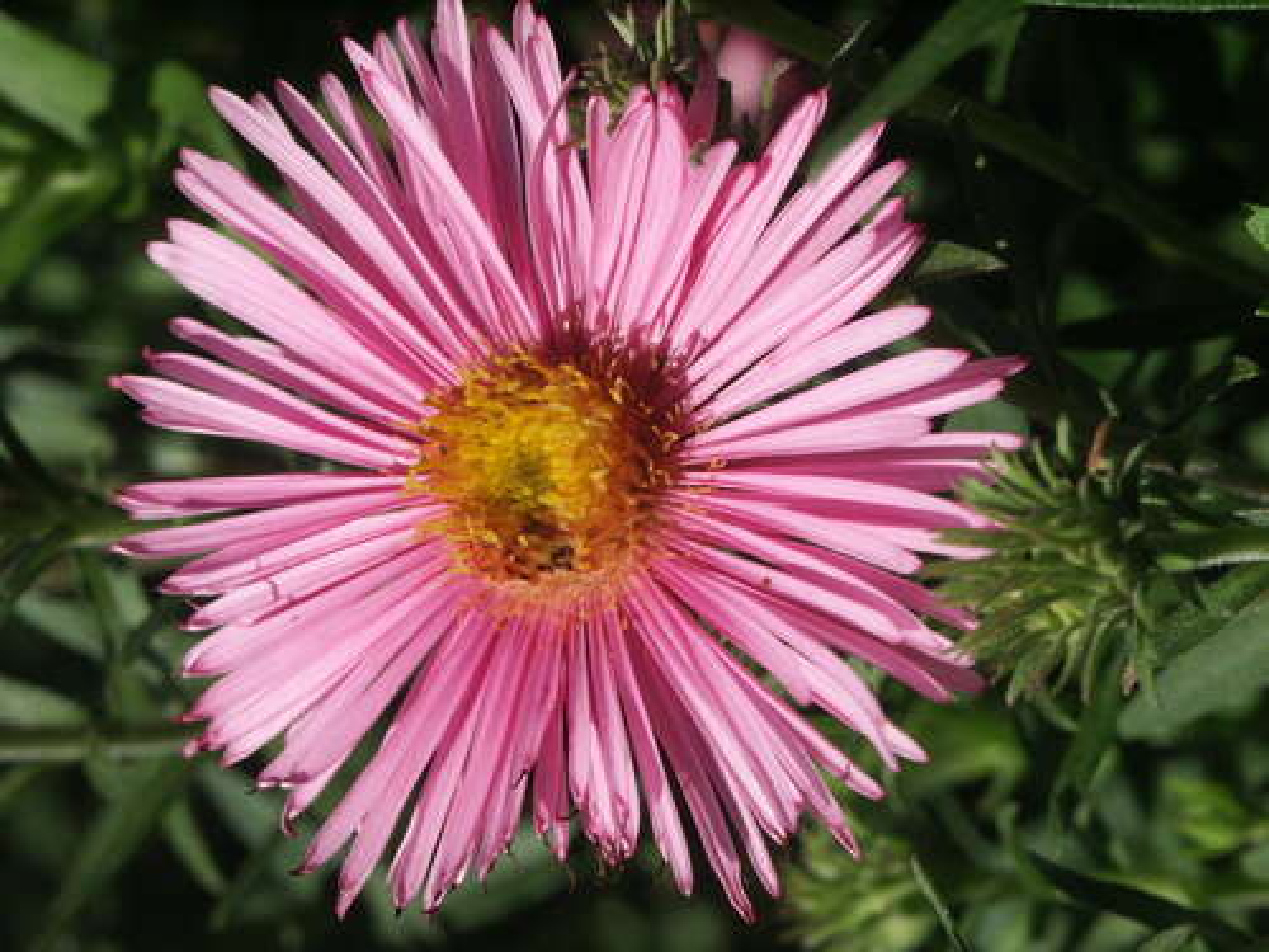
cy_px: 476
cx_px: 634
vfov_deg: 7.4
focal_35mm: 200
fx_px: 7332
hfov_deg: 9.9
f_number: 9.5
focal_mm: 50.69
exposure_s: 1/350
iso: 100
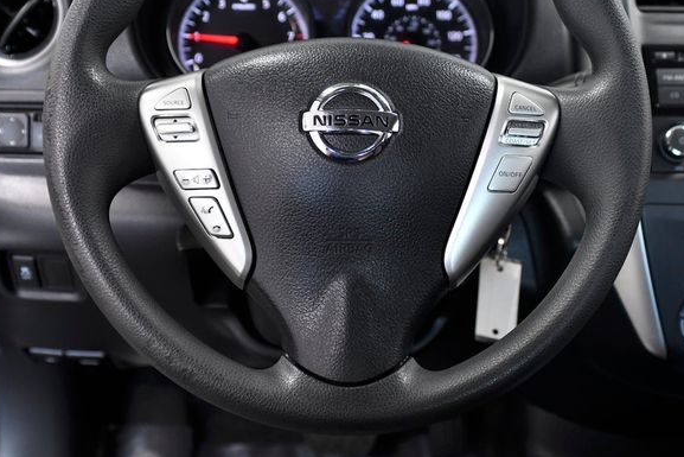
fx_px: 969
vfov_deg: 26.5
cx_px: 346
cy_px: 211
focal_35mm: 51
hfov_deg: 38.9
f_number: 3.5
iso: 1600
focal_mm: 31
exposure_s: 1/320
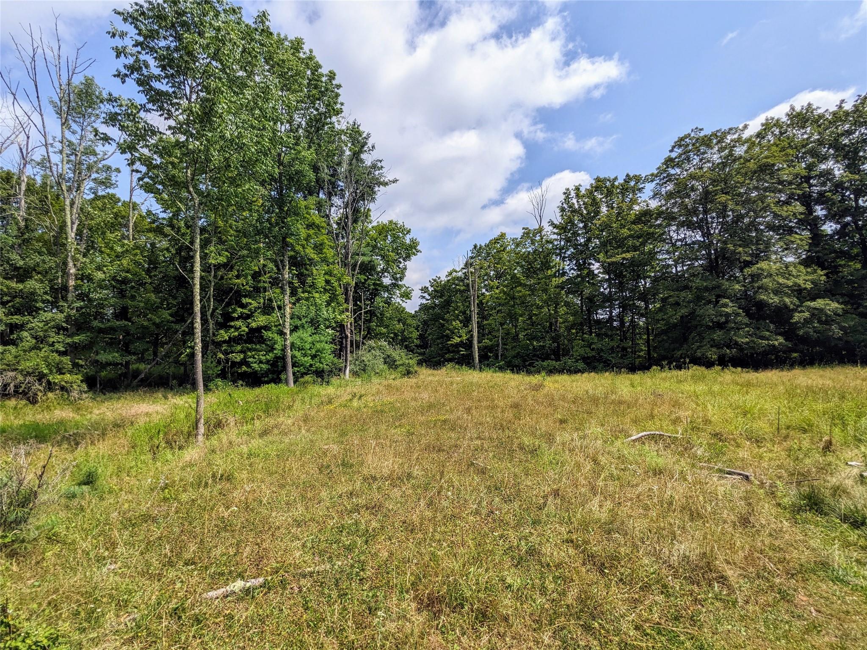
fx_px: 401
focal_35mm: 16
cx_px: 434
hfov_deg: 94.5
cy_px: 325
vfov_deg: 78.1
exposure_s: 1/1938
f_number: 2.2
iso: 37
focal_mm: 2.22
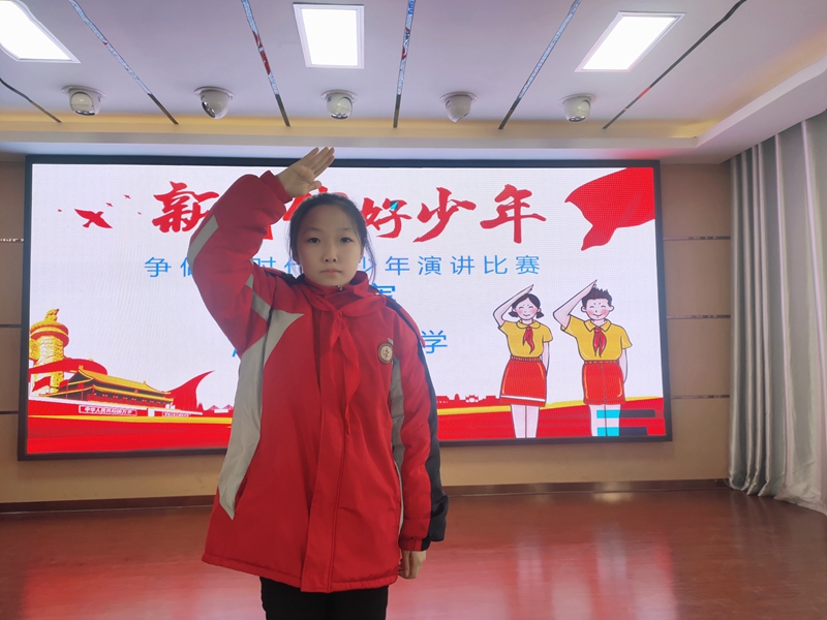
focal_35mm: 23
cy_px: 310
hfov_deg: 73.9
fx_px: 549
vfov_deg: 58.9
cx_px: 414
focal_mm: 4.76
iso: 171
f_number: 1.79
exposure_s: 1/129
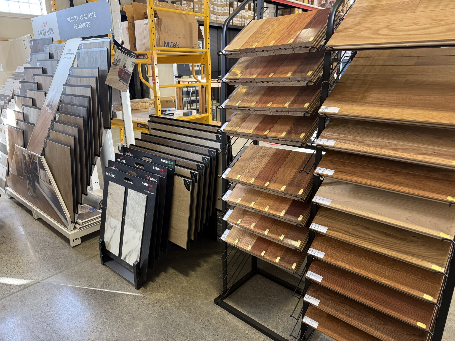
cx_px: 228
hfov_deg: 71.6
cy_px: 170
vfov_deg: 56.8
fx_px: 315
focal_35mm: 24
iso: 160
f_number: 1.78
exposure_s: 1/60
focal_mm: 6.76
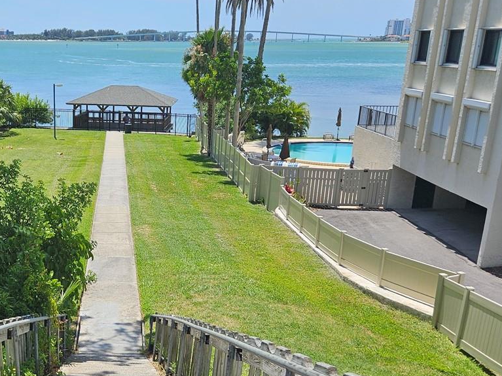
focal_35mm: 48
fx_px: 696
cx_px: 82
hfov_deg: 37.8
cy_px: 270
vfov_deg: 29.9
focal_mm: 5.4
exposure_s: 1/2128
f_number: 1.8
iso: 25
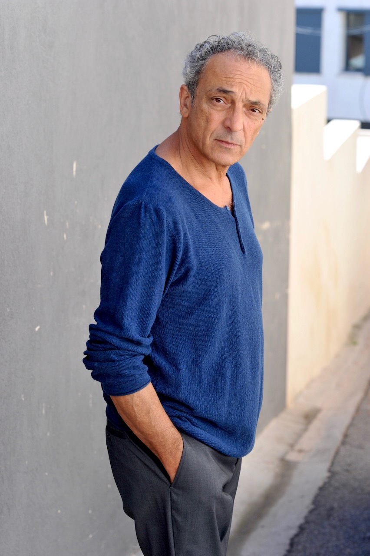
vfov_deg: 23.9
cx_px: 185
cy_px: 278
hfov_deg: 16.1
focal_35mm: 85
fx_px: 1312
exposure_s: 1/640
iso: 640
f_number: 5.6
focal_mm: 85
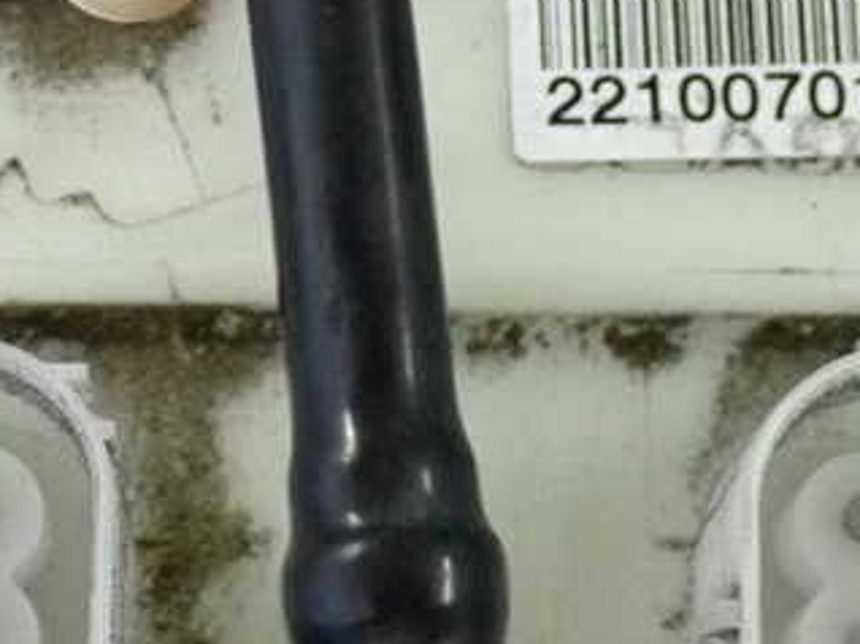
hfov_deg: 16.8
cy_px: 287
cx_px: 438
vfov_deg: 12.6
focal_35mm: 117
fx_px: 2905
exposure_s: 1/125
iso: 2000
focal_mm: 11.09
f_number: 3.6
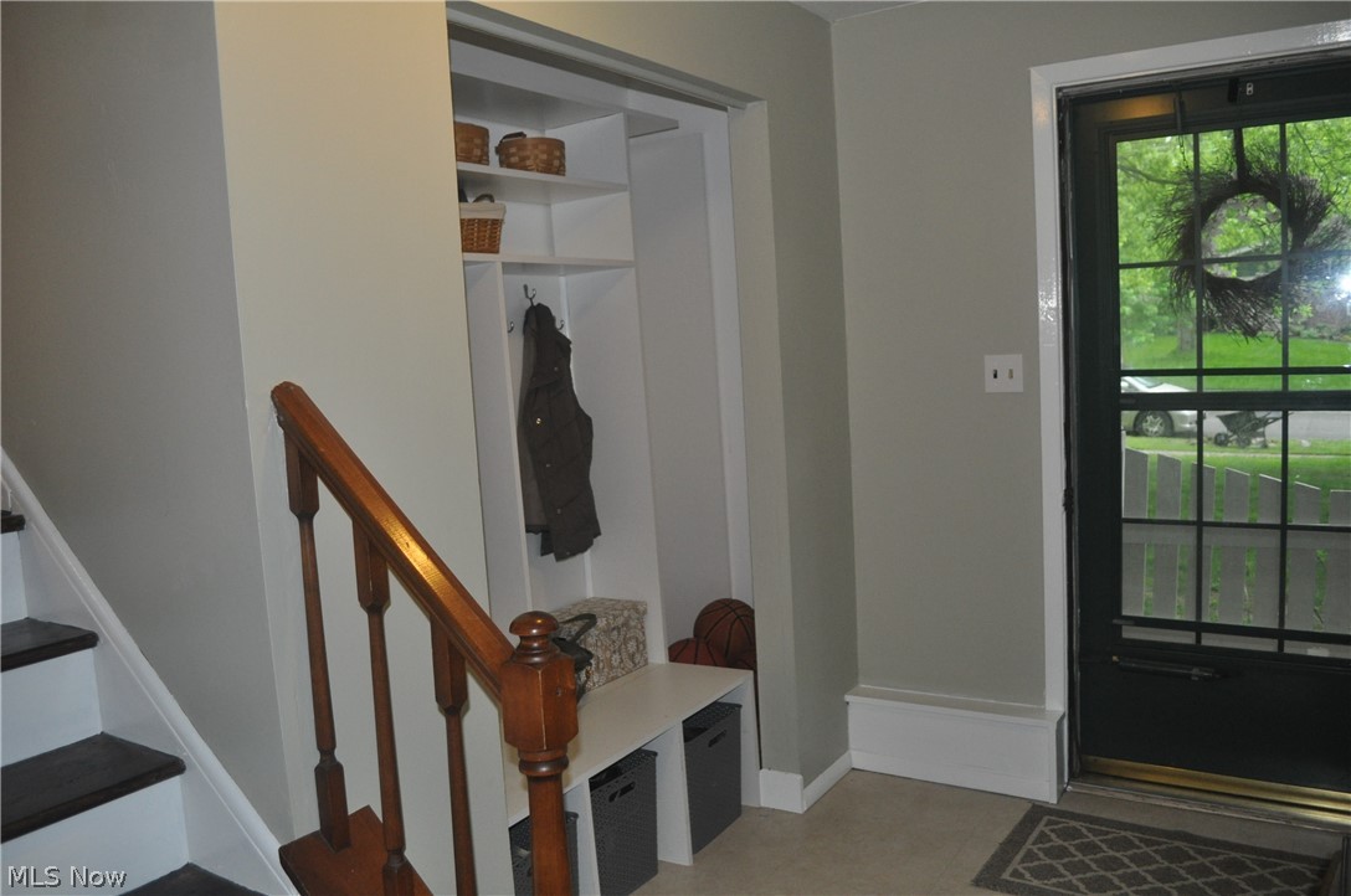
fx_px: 1012
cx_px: 676
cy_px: 448
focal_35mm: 27
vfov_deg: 47.8
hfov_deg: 67.5
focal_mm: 18
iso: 800
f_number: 3.5
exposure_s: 1/60
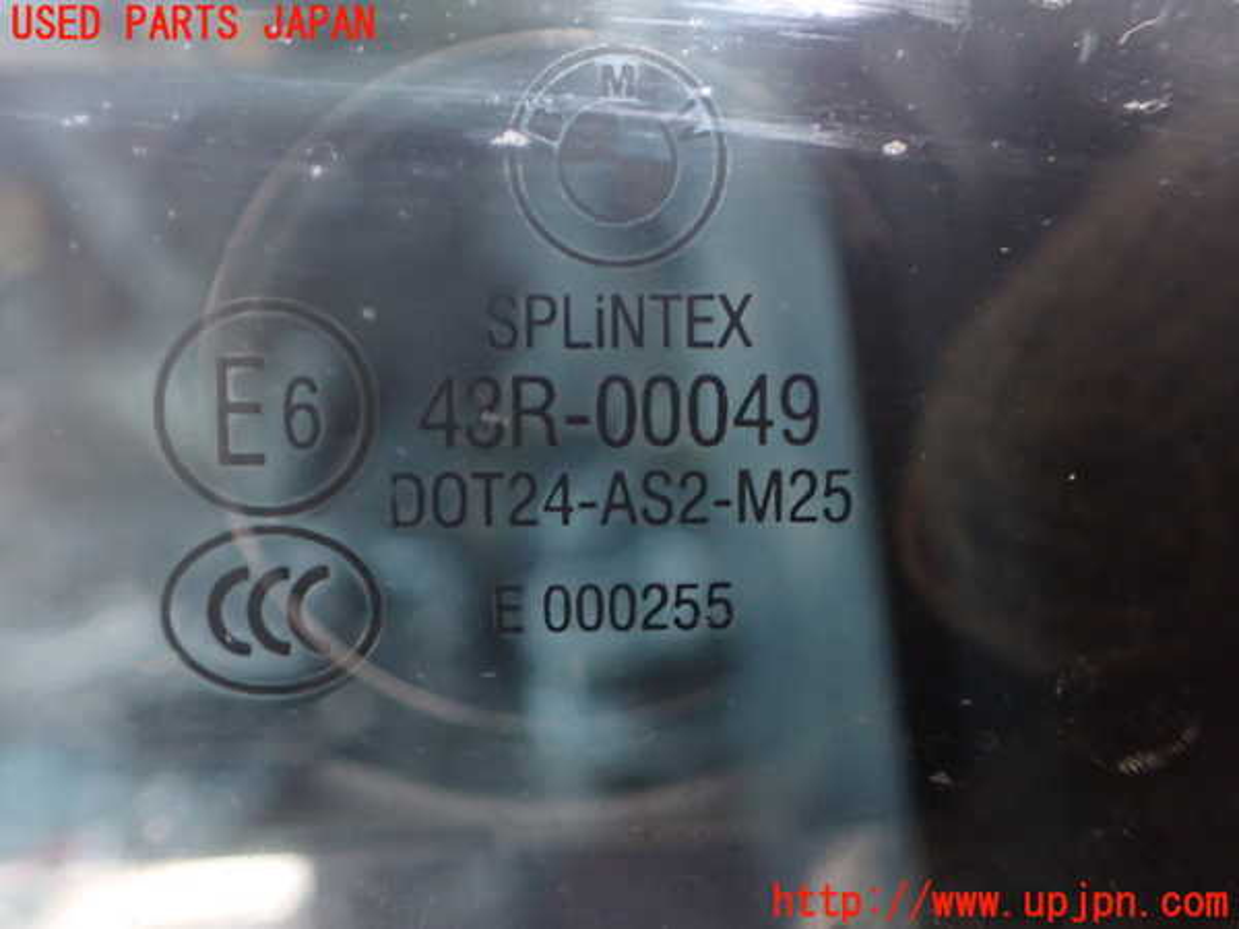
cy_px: 464
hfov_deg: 60.0
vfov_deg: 46.8
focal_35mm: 30
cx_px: 620
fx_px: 1074
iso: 1000
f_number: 2.3
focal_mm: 5.4
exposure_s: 1/30
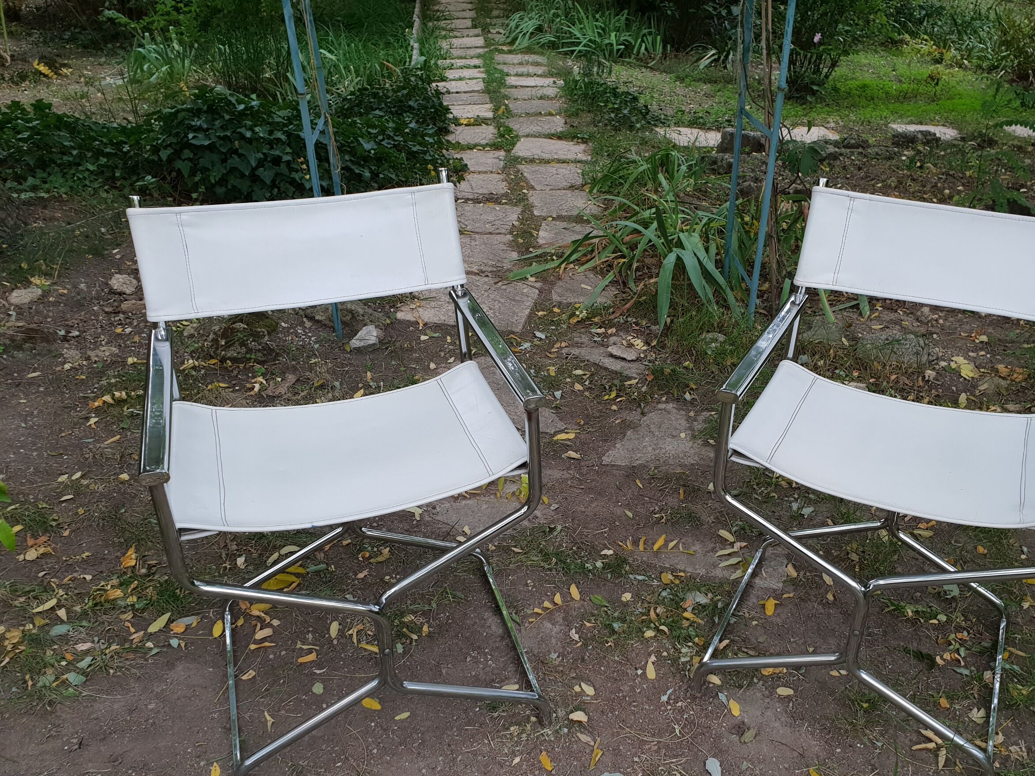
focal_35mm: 32
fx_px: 957
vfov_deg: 43.9
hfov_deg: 56.2
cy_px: 476
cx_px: 636
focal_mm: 4.3
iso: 100
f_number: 2.4
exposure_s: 1/50
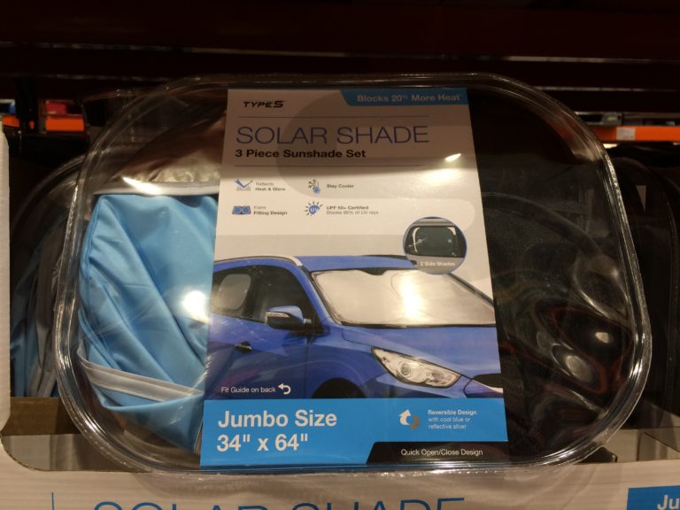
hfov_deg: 61.7
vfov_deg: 48.2
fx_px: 570
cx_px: 340
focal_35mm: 29
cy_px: 255
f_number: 2.2
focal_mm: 4.15
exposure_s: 1/30
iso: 64
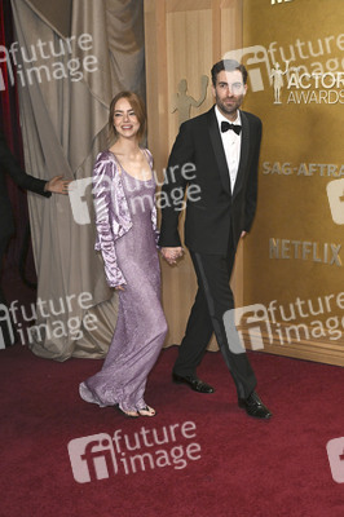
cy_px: 258
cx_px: 172
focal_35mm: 40
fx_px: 574
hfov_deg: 33.3
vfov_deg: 48.5
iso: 2500
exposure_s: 1/320
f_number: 6.3
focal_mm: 40
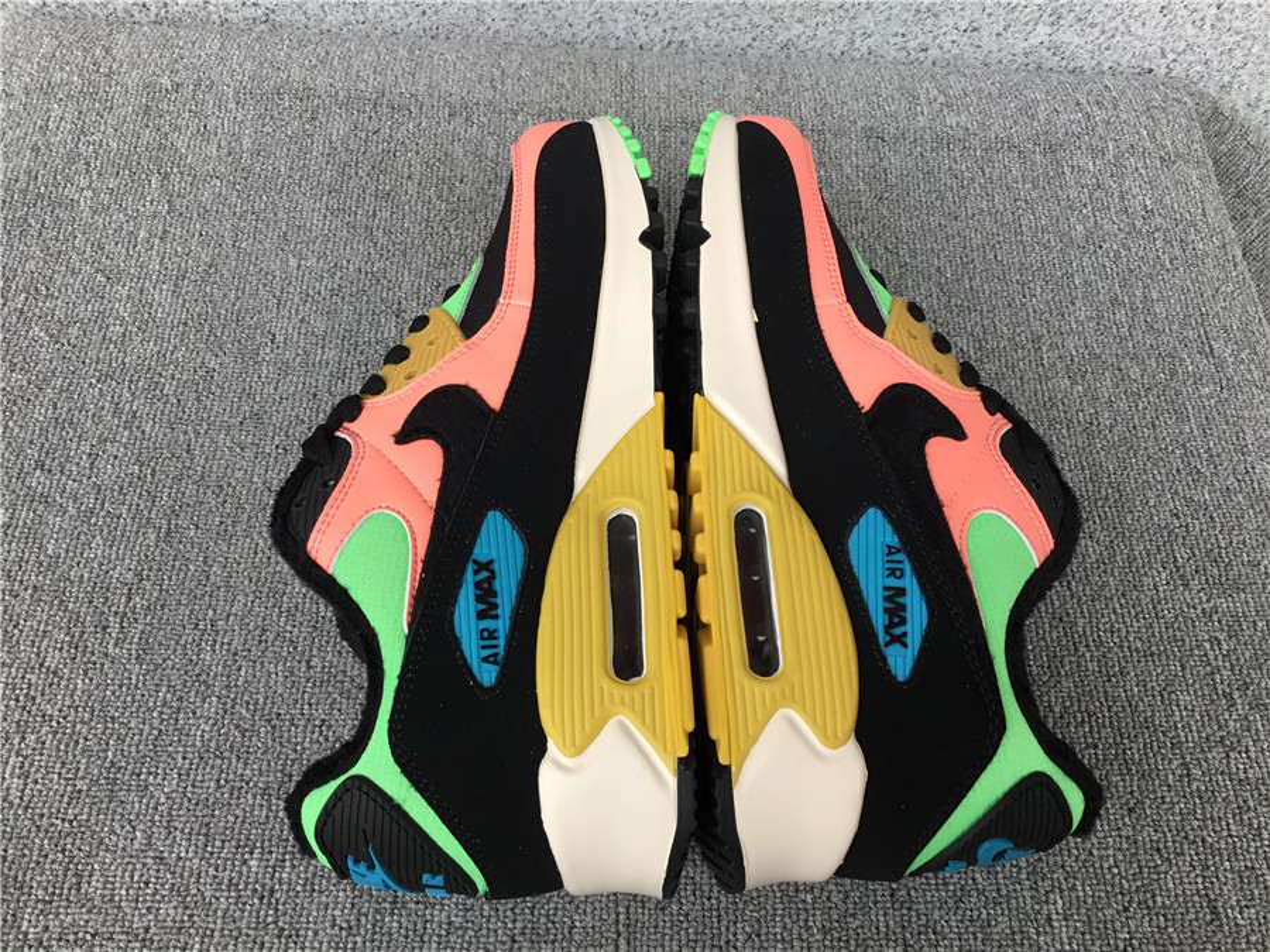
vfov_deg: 45.4
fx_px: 1137
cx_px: 635
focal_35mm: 31
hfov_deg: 58.4
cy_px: 476
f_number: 2.4
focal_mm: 3.3
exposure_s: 1/100
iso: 50
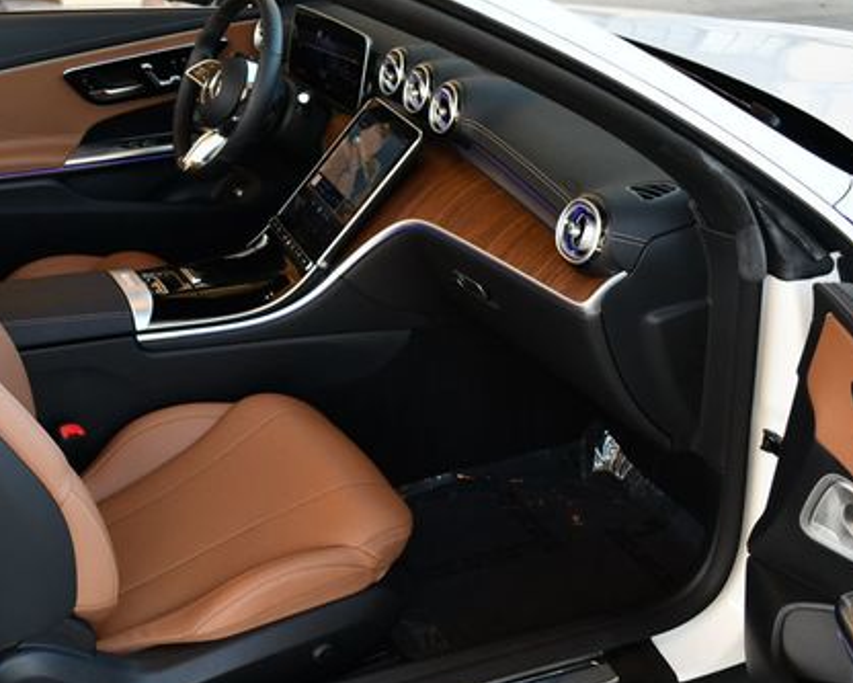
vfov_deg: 29.1
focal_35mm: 52
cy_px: 357
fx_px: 1313
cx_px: 228
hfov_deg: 35.3
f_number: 4
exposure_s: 1/250
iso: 400
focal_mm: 18
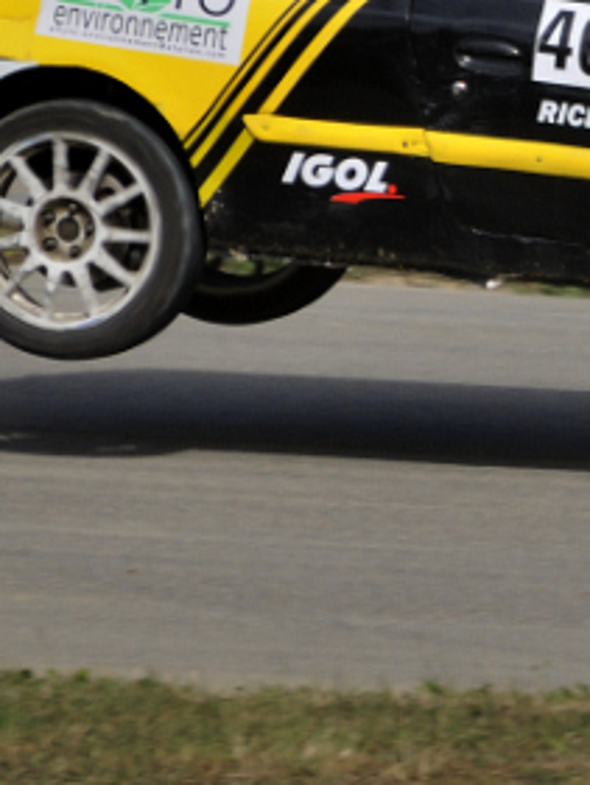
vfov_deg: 1.3
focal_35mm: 1537
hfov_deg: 1.0
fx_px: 34903
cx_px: 828
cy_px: 120
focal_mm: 300
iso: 200
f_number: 5.6
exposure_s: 1/1000
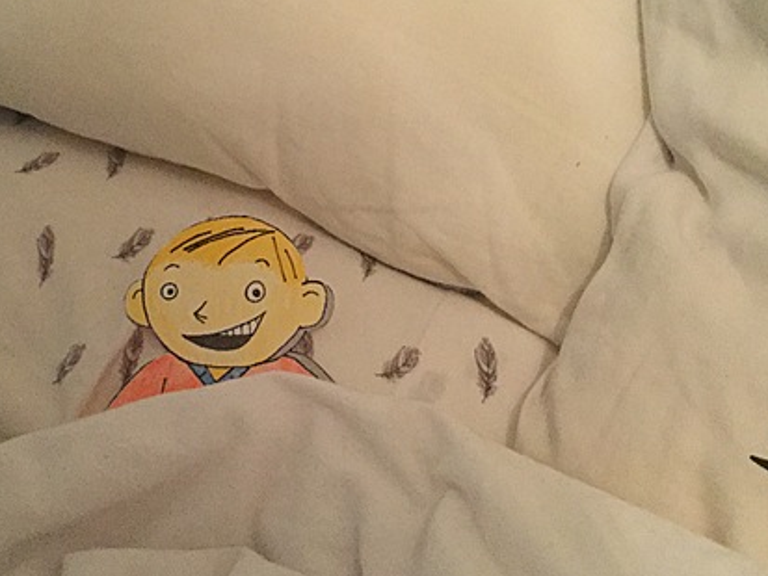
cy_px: 232
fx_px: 1065
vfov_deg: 30.2
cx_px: 283
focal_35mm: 48
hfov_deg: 39.4
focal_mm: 3.3
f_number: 2.4
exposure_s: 1/15
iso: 320
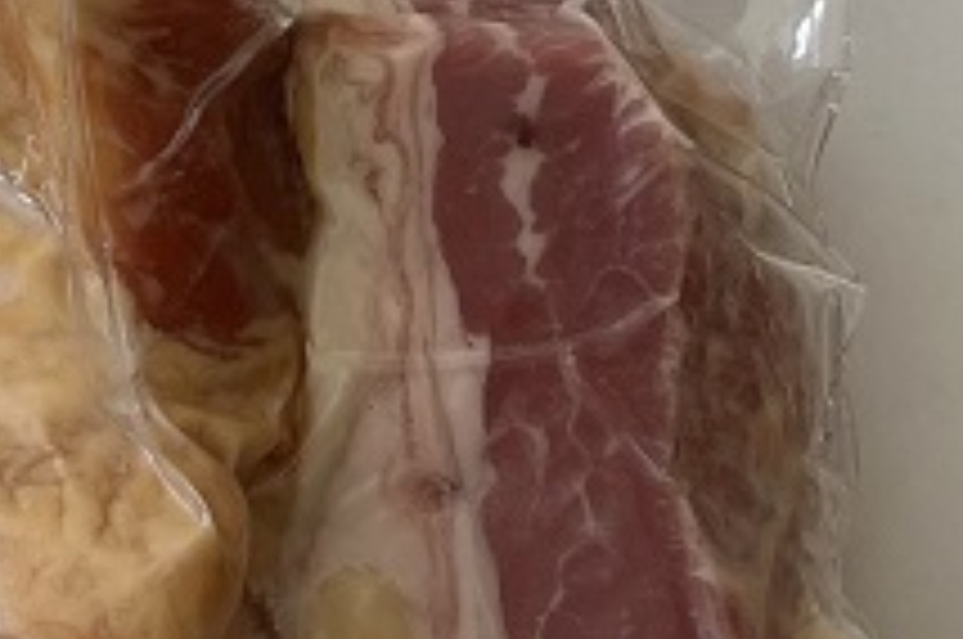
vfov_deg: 9.7
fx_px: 3606
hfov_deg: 14.7
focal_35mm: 135
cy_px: -450
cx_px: -225
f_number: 1.6
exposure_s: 1/544
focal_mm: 5.1
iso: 50
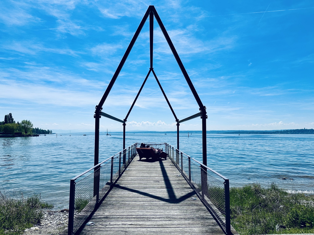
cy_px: 118
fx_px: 218
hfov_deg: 71.6
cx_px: 157
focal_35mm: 24
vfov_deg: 56.8
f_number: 1.78
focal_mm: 6.86
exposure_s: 1/12048
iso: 80
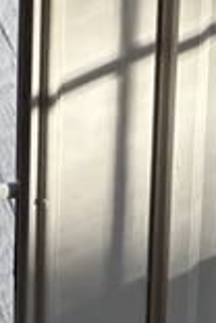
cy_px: -414
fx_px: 1197
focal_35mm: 133
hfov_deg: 9.9
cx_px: -150
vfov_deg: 12.6
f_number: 1.5
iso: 64
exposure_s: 1/120
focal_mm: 5.7
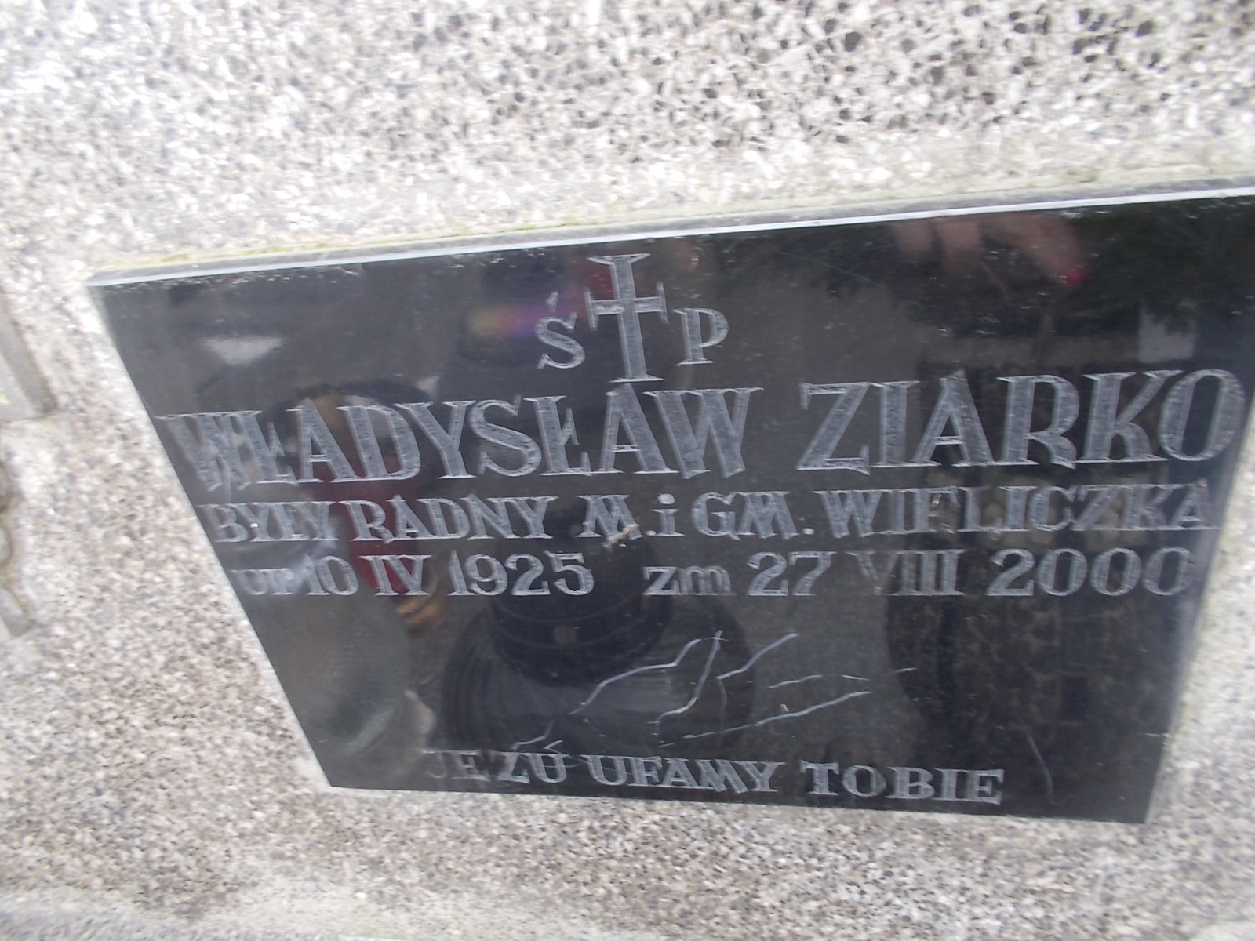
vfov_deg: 53.1
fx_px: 943
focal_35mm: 26
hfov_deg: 67.3
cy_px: 470
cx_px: 628
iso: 80
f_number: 3.2
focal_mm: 4.6
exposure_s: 1/25
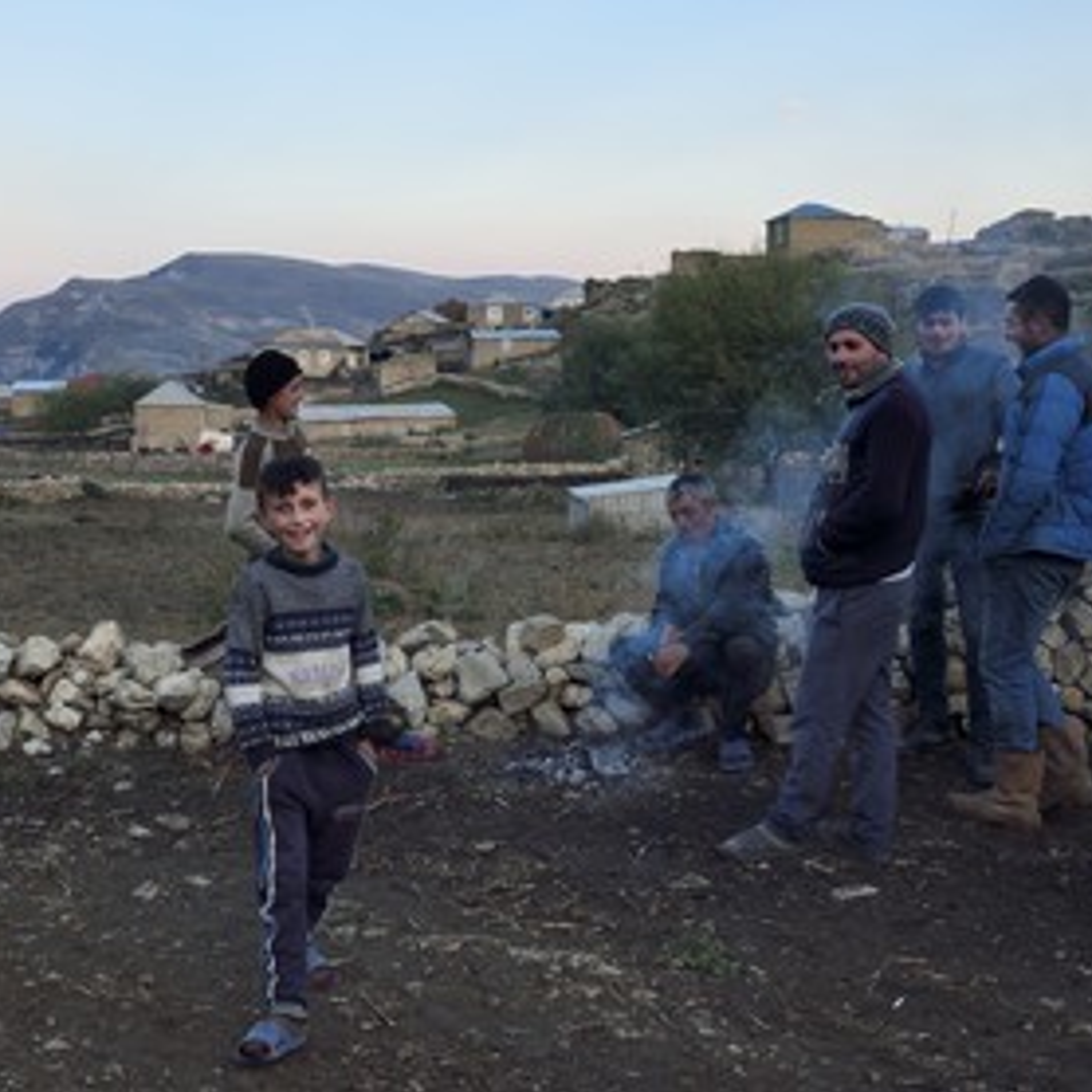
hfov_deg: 37.5
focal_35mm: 45
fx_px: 1606
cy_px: 546
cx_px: 471
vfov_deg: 37.6
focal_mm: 35
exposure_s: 1/80
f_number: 10
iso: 800
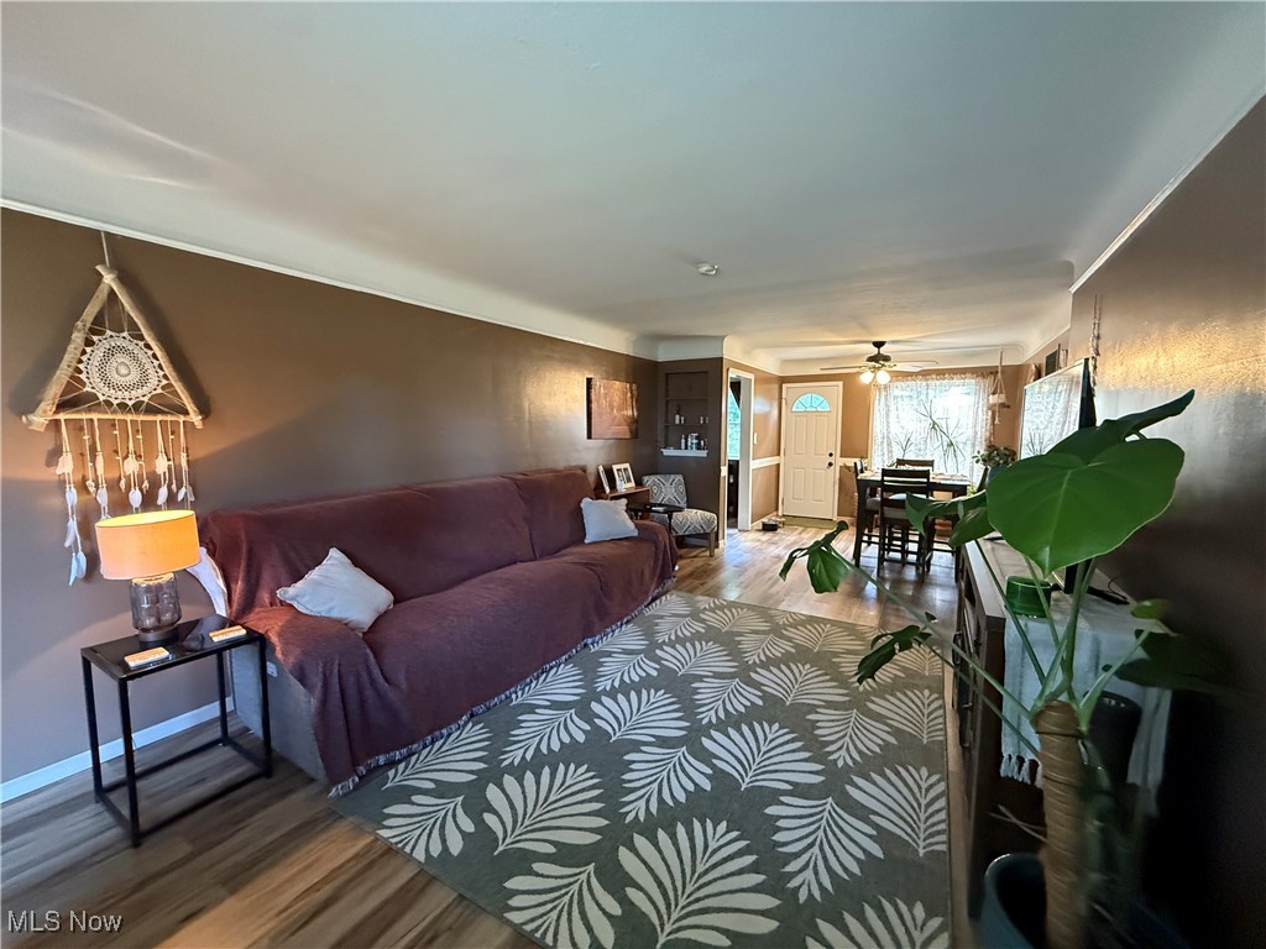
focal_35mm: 14
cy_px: 474
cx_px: 633
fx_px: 512
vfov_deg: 85.7
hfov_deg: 102.1
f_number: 2.2
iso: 640
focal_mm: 2.22
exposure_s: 1/60
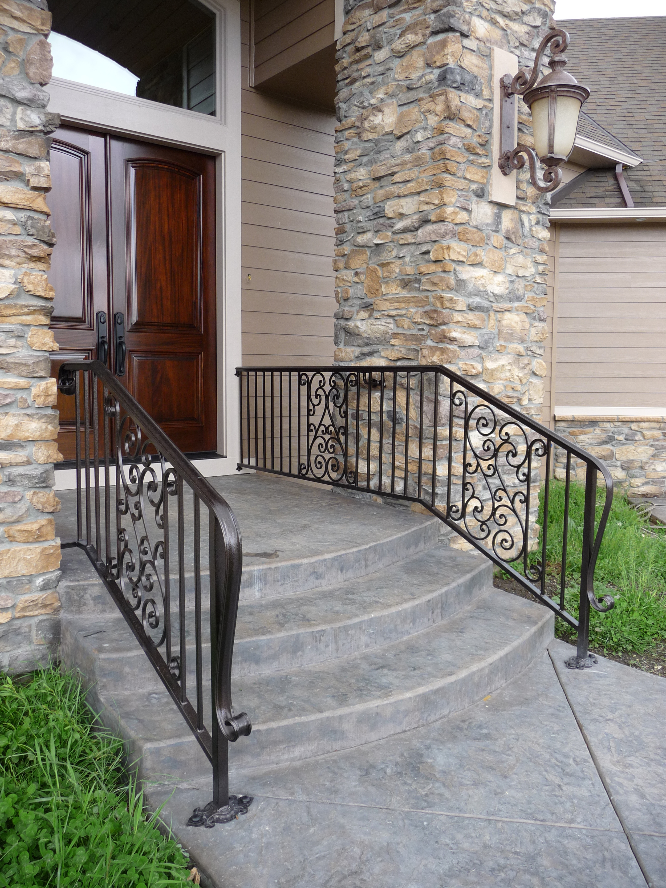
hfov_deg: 49.7
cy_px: 444
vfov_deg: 63.4
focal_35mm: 28
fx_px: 718
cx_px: 333
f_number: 3.3
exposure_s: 1/80
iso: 100
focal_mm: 4.7
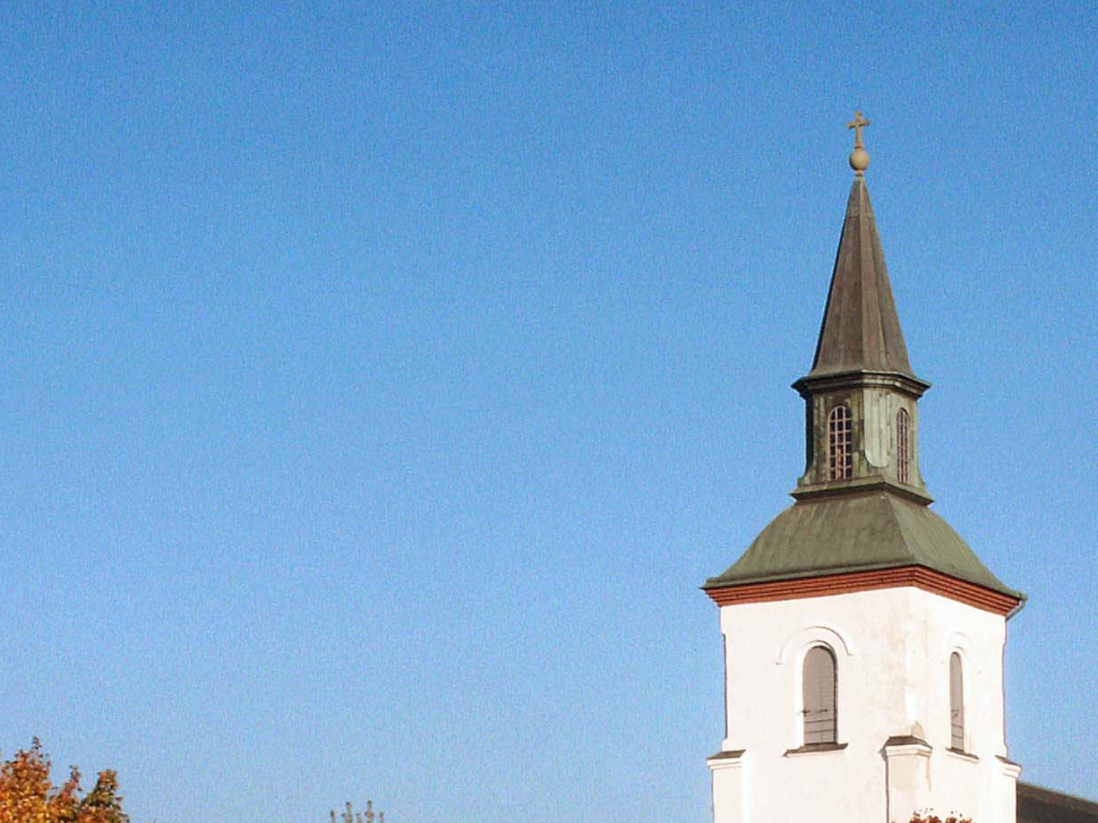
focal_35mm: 165
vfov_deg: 9.0
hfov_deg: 11.9
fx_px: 5233
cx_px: 843
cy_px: 755
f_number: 8
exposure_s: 1/500
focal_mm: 19.72
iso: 100
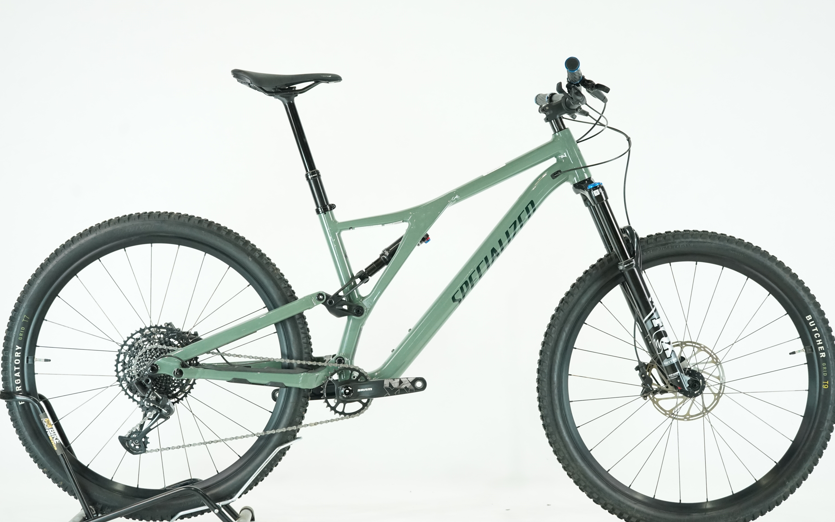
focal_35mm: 63
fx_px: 1434
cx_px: 421
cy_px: 262
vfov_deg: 20.6
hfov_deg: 32.5
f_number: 5.6
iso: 2500
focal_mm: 61
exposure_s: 1/200
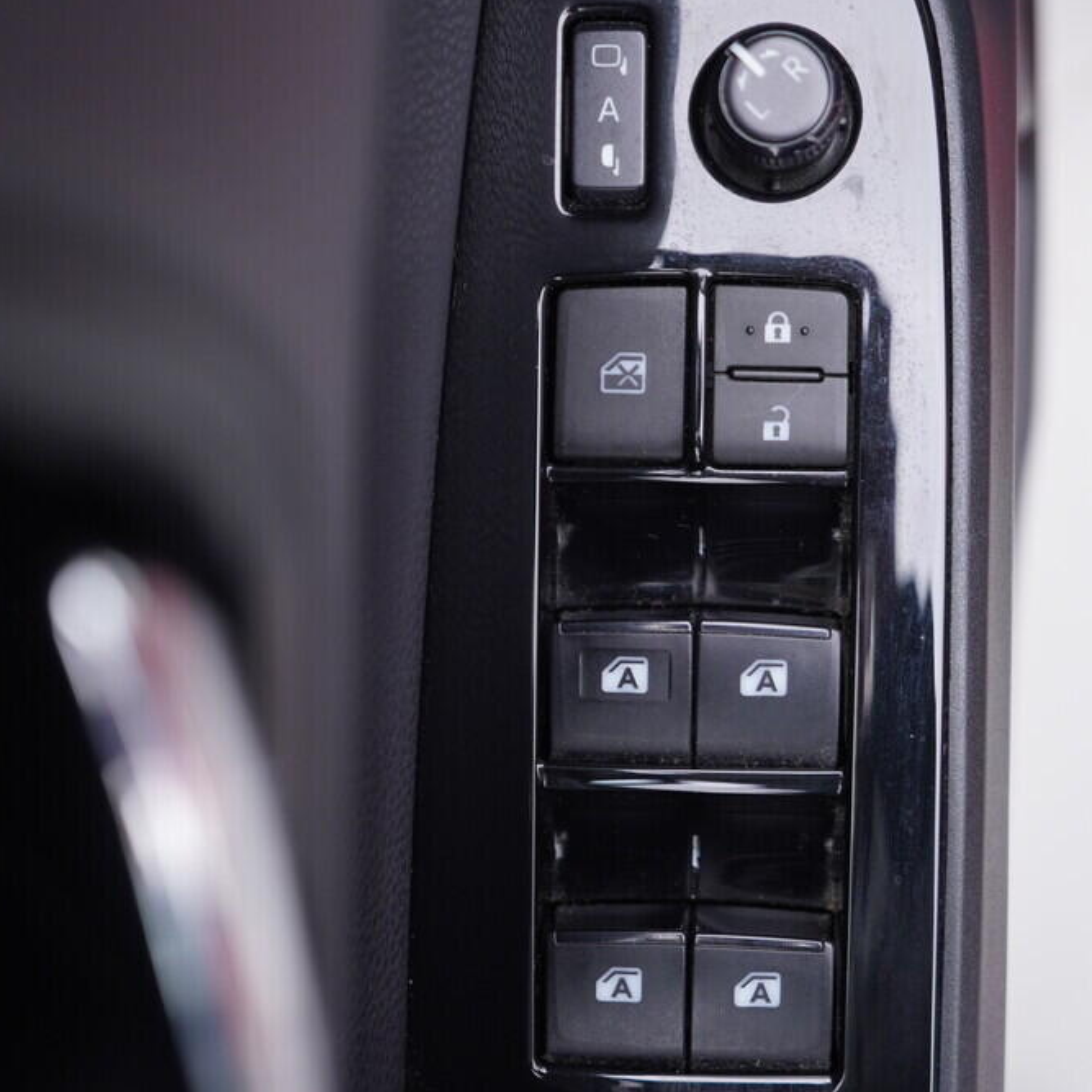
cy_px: 554
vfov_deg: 36.1
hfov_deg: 35.9
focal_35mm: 47
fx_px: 1677
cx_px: 661
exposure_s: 1/40
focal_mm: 24
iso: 320
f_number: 2.8
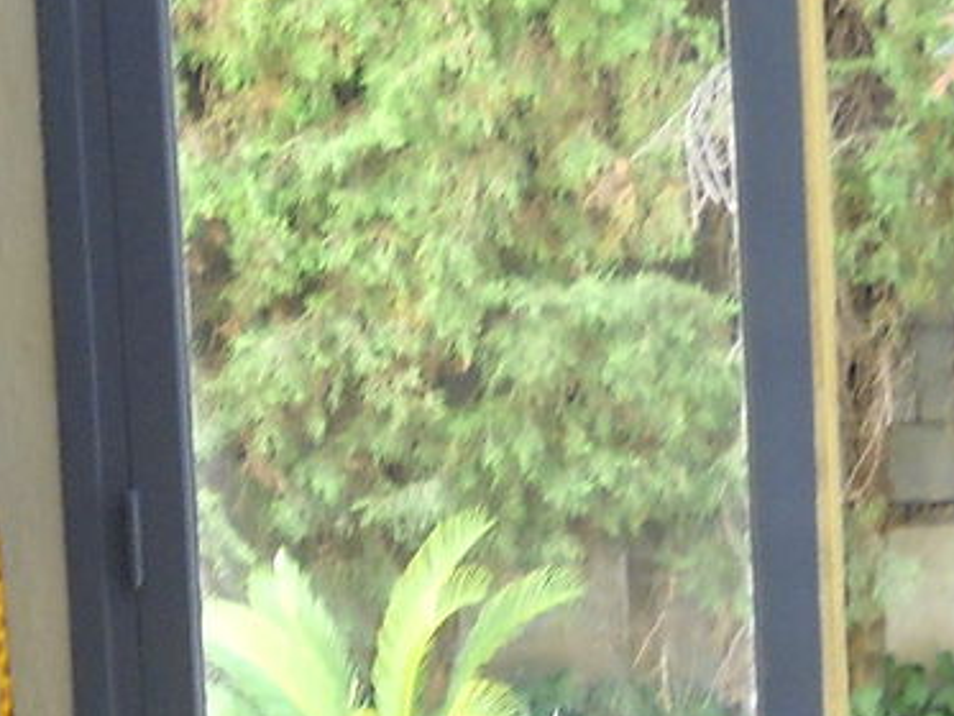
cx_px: -169
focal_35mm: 176
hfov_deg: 11.0
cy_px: 1117
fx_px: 4852
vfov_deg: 8.2
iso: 200
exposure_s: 1/60
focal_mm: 6.72
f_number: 3.1
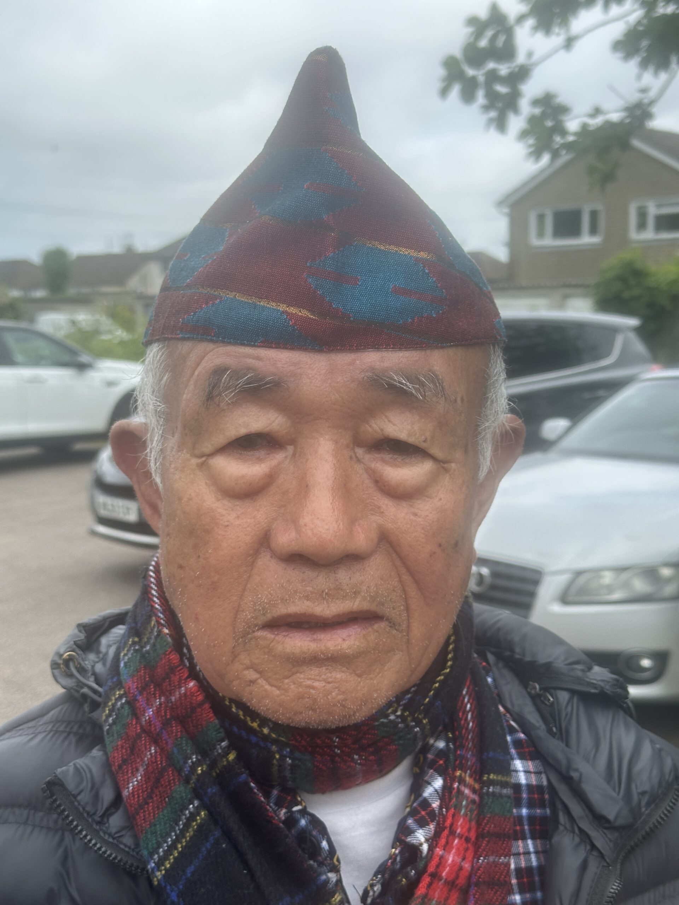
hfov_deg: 30.3
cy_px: 452
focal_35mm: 48
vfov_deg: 39.7
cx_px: 340
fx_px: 1255
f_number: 1.78
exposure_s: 1/944
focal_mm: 6.86
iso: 64
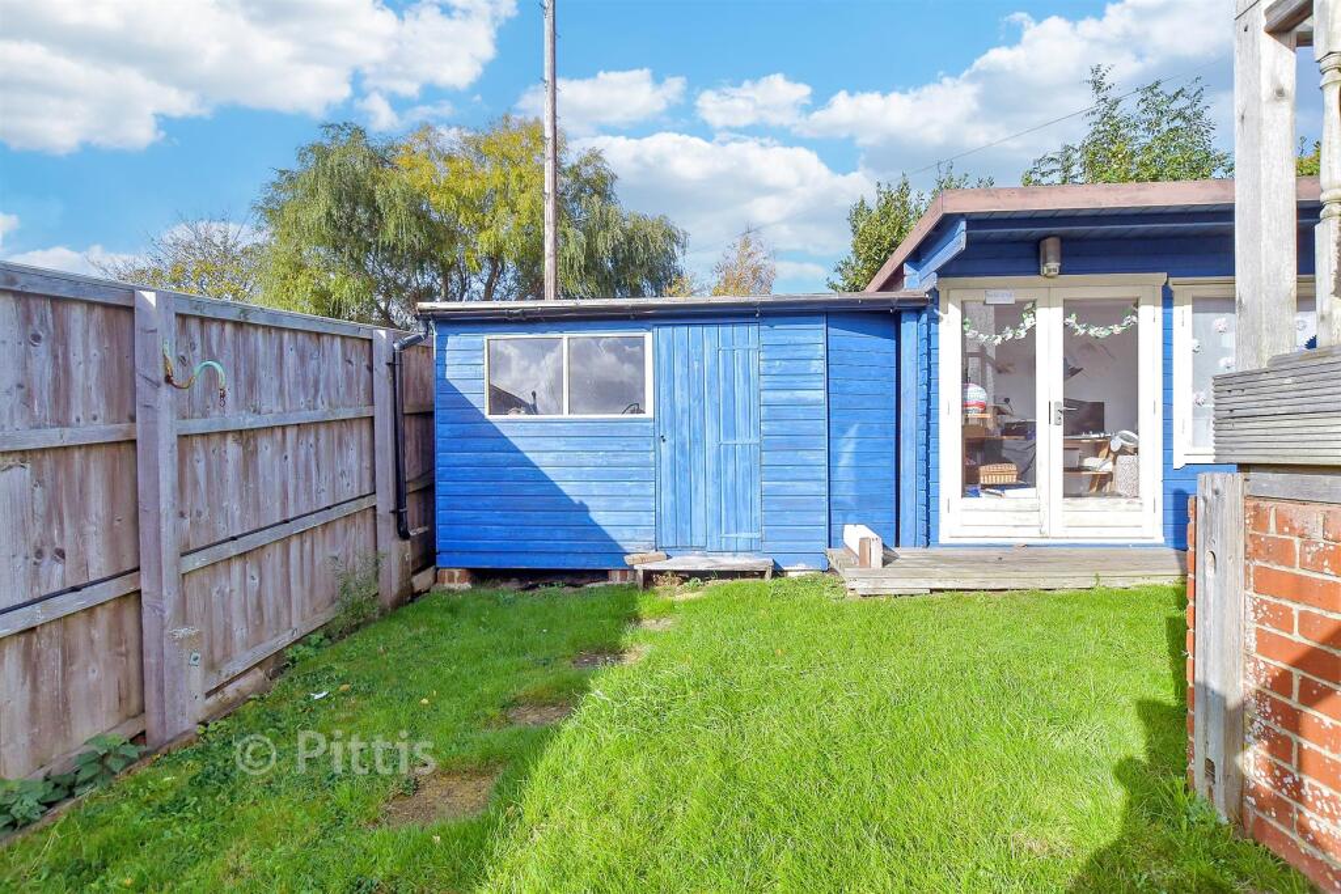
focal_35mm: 16
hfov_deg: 96.7
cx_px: 670
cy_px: 447
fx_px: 596
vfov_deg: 73.8
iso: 500
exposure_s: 1/640
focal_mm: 11
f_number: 8
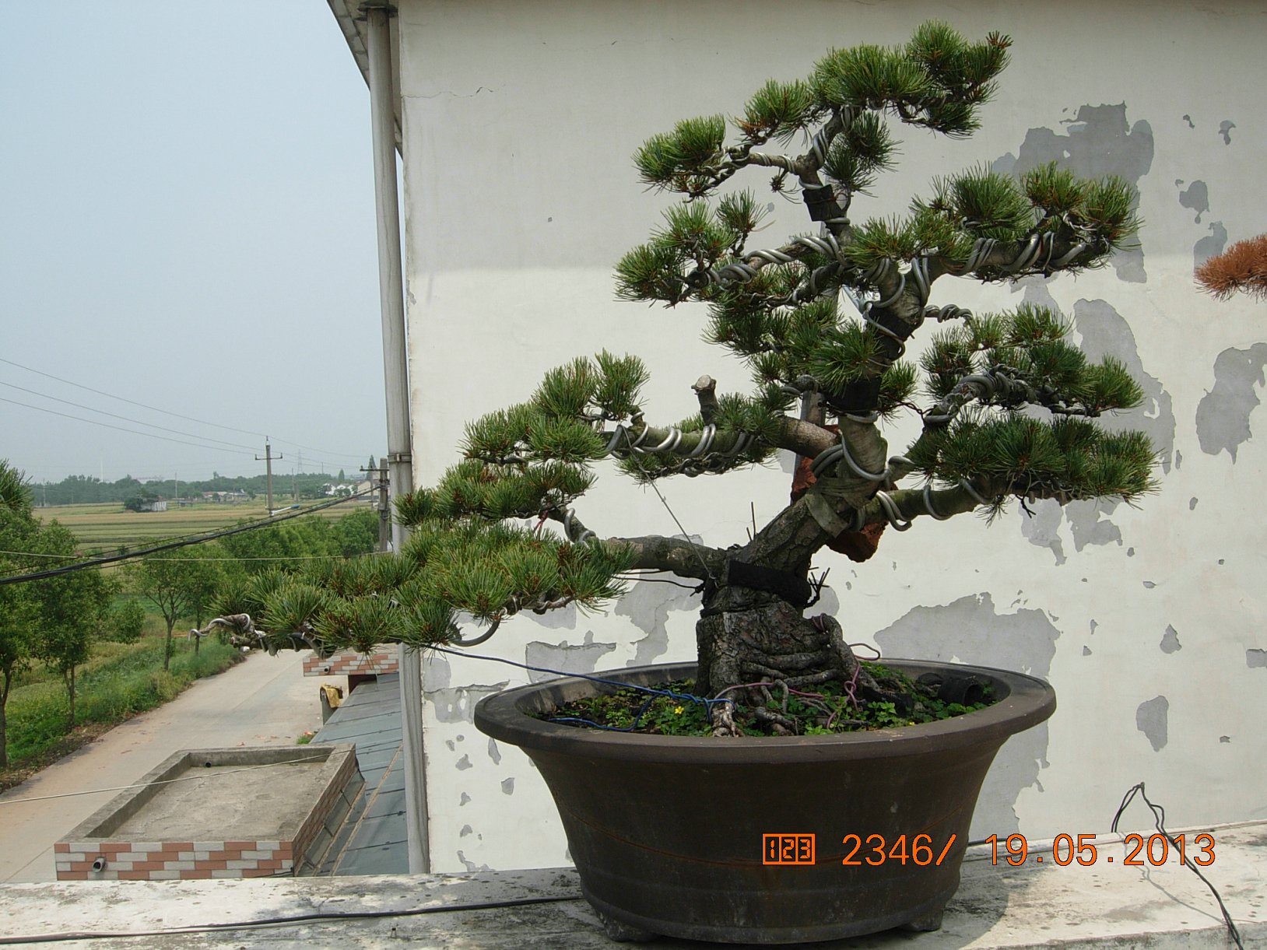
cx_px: 634
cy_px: 475
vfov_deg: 39.7
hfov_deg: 51.4
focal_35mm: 36
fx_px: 1318
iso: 50
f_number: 6.1
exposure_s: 1/395
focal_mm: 7.5
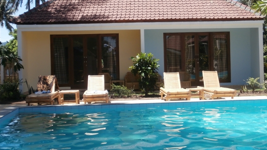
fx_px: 403
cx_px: 140
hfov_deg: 36.6
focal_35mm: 57
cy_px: 54
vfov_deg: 21.0
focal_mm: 8.29
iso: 100
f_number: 4.2
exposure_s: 1/400
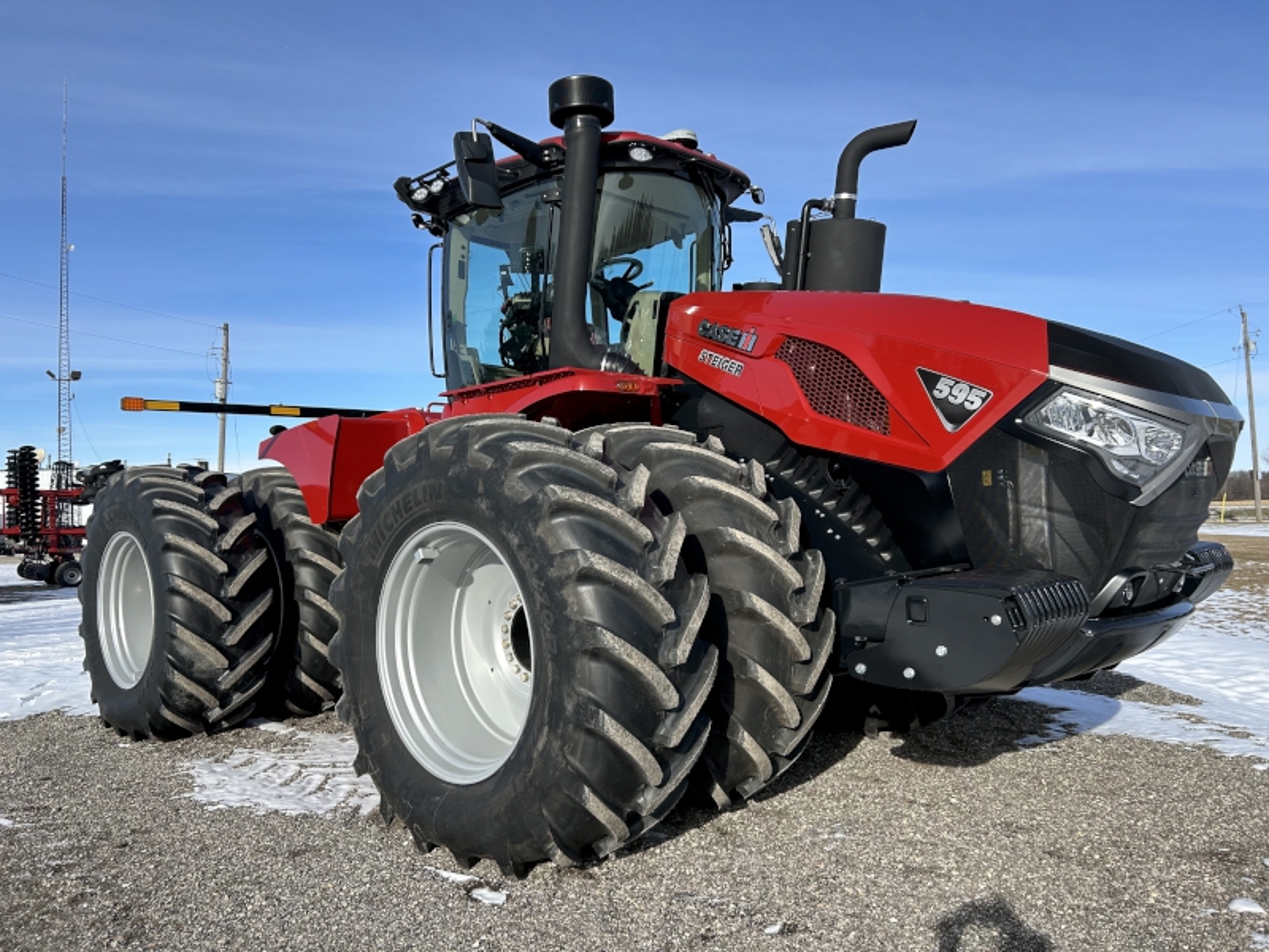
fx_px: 953
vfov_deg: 53.1
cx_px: 634
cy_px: 476
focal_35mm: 26
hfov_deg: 67.3
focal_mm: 5.7
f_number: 1.5
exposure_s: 1/3571
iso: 50
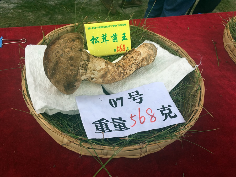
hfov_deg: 61.7
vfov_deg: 48.2
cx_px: 118
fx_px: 198
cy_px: 88
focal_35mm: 29
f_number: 2.2
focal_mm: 4.15
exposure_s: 1/273
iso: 25
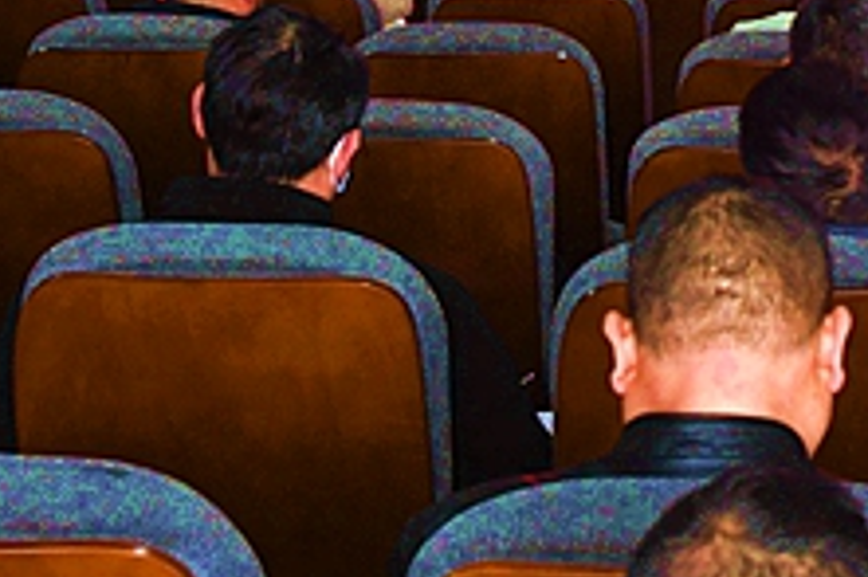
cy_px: -112
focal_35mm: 116
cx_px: 841
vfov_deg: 11.6
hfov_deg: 17.3
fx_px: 2795
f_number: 5
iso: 1600
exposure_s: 1/60
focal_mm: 32
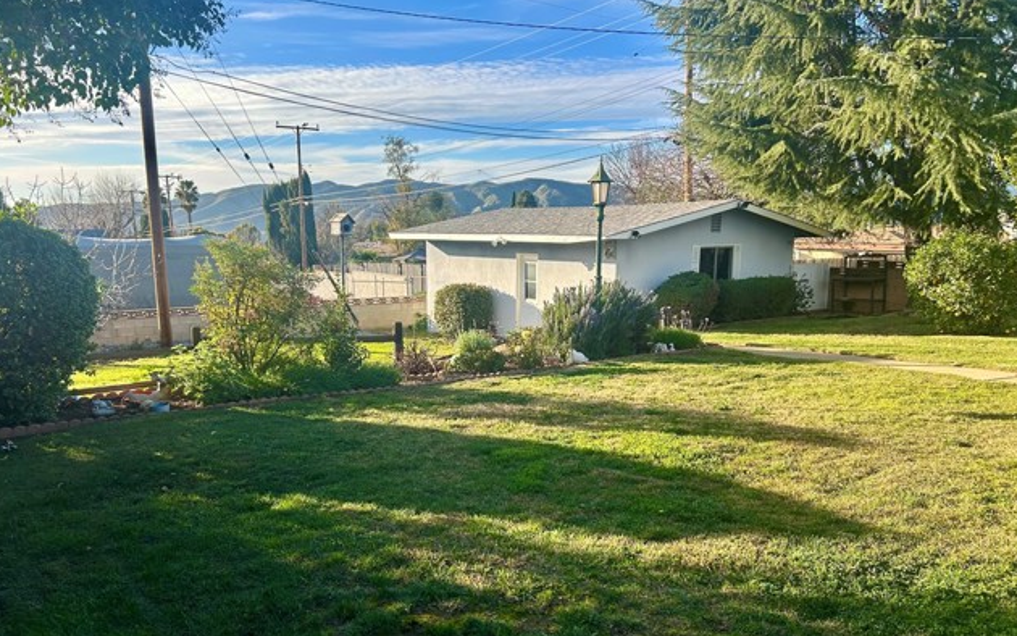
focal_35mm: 28
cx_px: 507
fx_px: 776
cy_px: 355
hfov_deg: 66.5
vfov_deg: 44.5
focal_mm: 5.7
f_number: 1.5
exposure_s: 1/1698
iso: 50
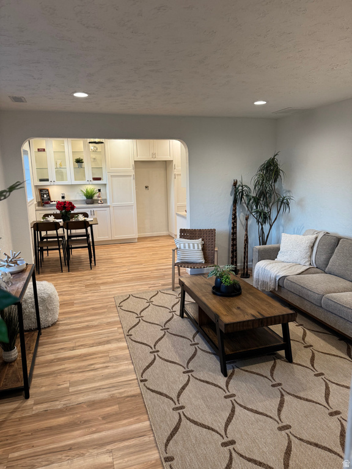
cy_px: 234
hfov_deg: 56.8
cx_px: 176
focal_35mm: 24
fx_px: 325
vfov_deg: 71.6
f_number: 1.78
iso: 200
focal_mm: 6.76
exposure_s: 1/120
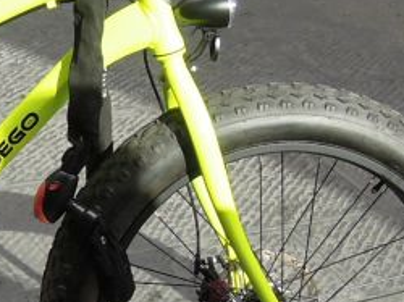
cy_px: 171
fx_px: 1481
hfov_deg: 14.9
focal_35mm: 127
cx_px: -102
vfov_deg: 11.7
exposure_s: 1/320
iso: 160
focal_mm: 5.5
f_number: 3
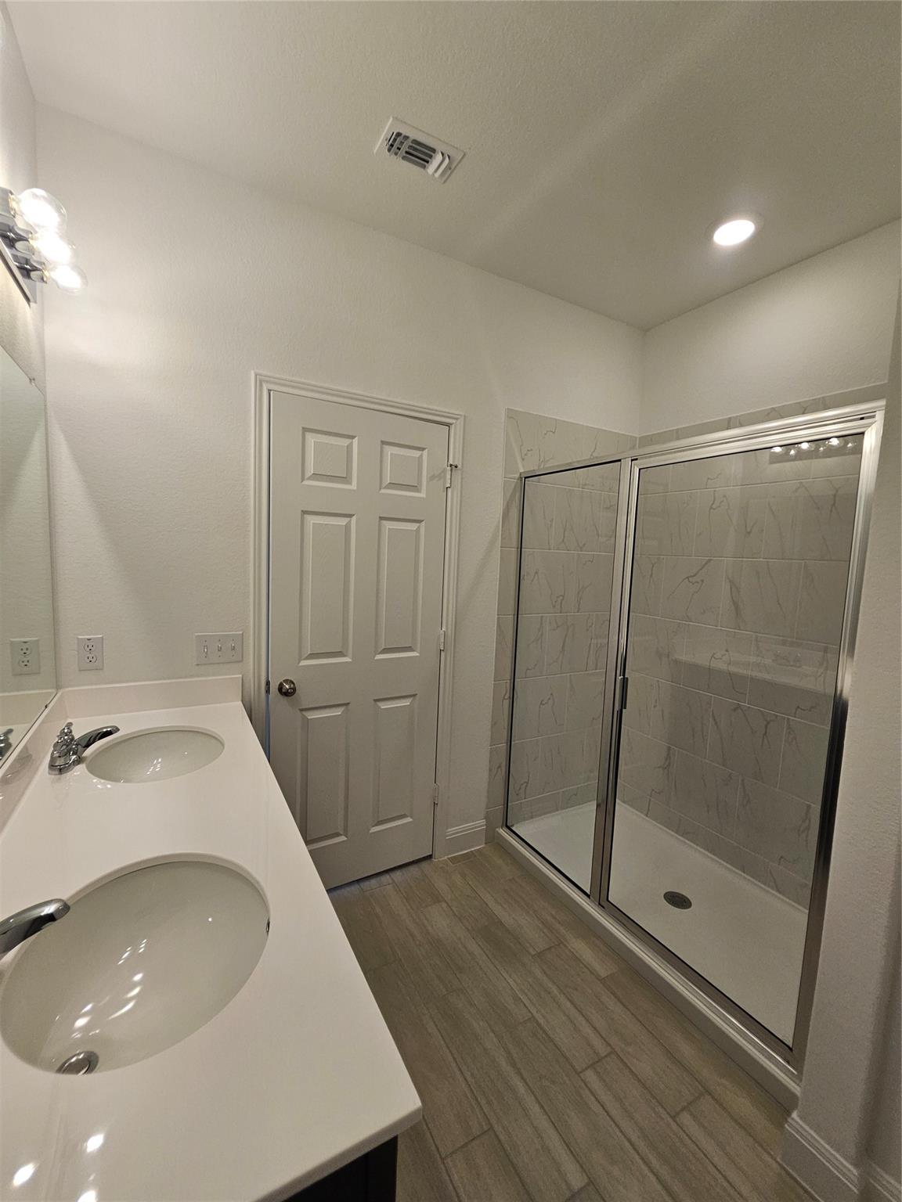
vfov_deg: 106.2
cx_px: 451
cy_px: 601
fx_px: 452
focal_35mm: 13
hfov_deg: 89.9
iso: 100
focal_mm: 2.2
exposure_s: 1/120
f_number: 2.2
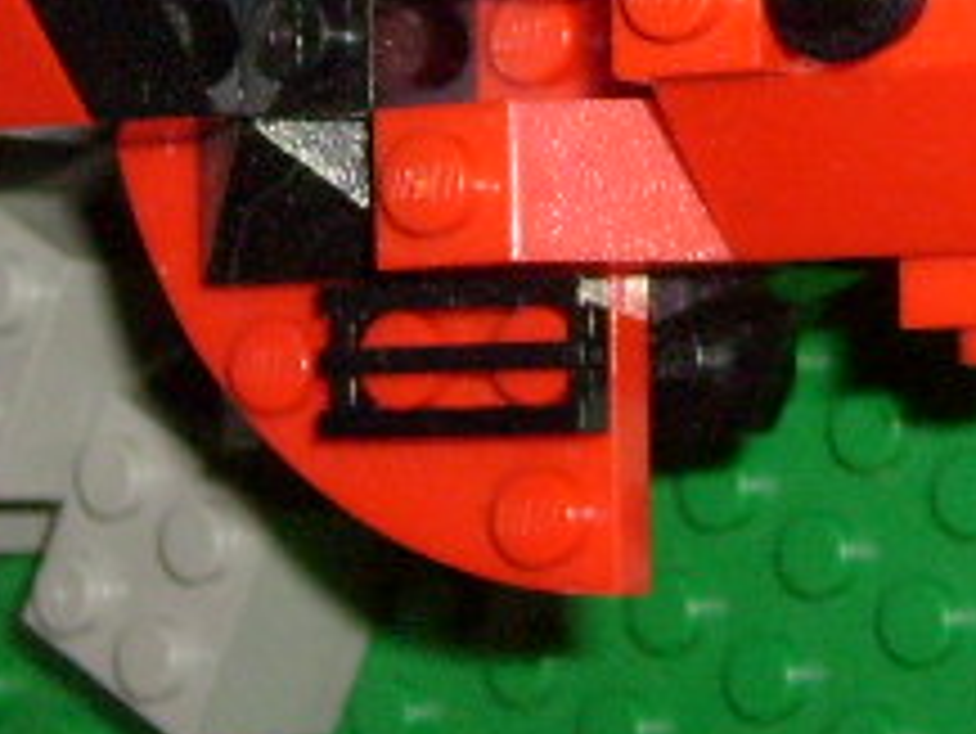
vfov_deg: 8.9
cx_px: 787
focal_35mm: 165
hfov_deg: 11.9
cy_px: -185
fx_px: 4655
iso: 100
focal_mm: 5.8
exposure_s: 1/45
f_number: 2.8
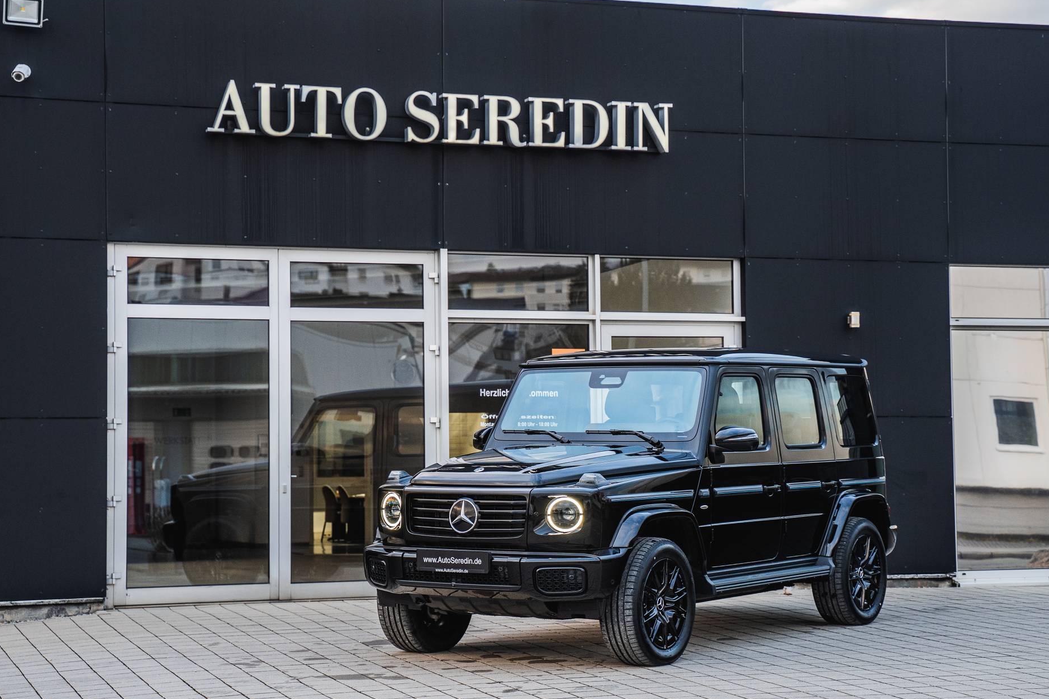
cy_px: 354
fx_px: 1865
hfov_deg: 31.4
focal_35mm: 64
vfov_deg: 21.2
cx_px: 530
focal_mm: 62
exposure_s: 1/125
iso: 640
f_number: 4
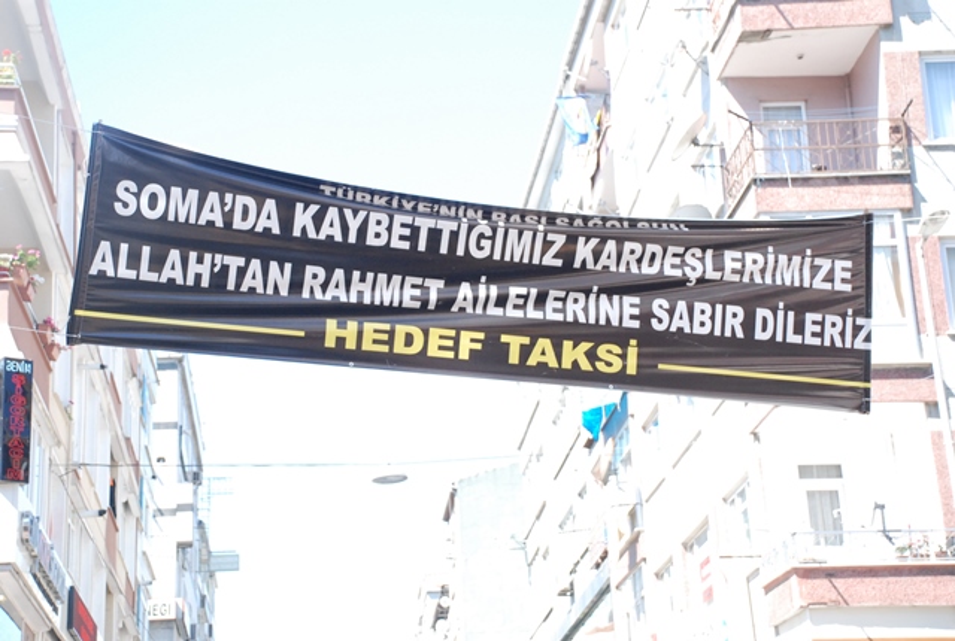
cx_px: 478
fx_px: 1914
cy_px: 320
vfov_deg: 19.0
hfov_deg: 28.0
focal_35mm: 72
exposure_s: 1/500
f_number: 11
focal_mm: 48
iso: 1000
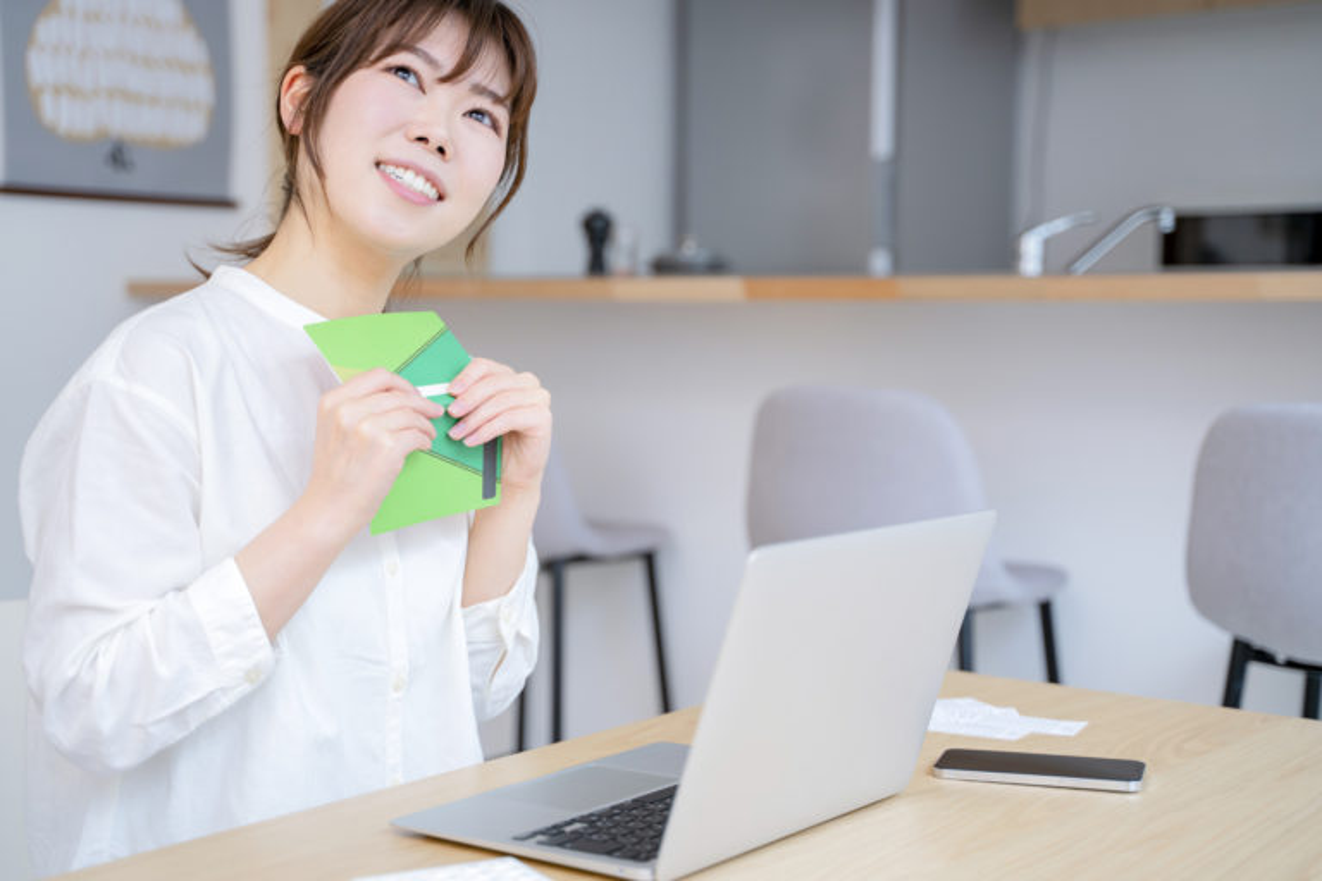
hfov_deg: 36.9
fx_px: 1983
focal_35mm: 54
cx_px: 661
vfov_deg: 25.1
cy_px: 440
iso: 250
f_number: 2.8
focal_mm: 54
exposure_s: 1/200
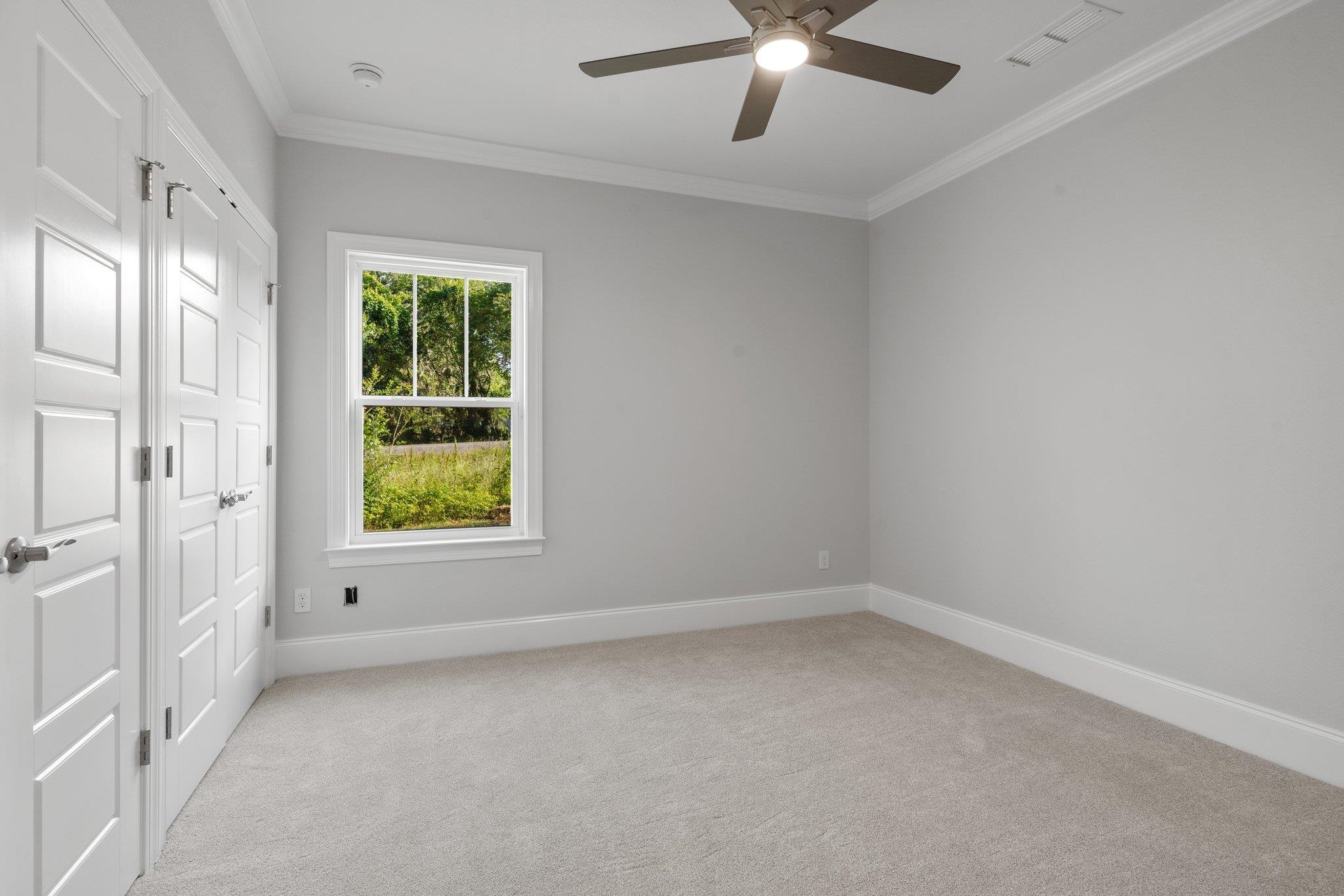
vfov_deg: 70.4
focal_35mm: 17
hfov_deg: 93.3
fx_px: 635
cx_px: 672
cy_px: 448
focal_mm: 17
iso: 100
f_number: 9
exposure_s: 1/5
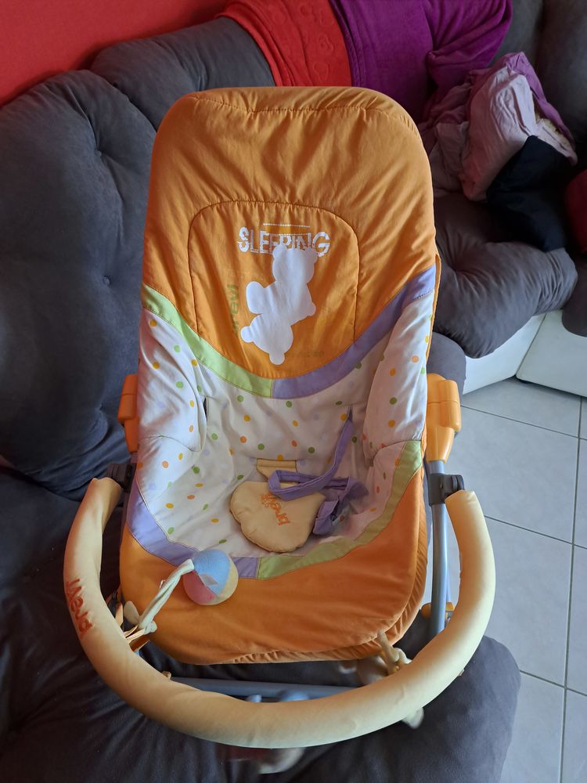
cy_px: 392
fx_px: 543
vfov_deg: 71.6
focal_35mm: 24
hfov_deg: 56.8
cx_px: 294
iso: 640
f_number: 1.8
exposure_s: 1/25
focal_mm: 5.23
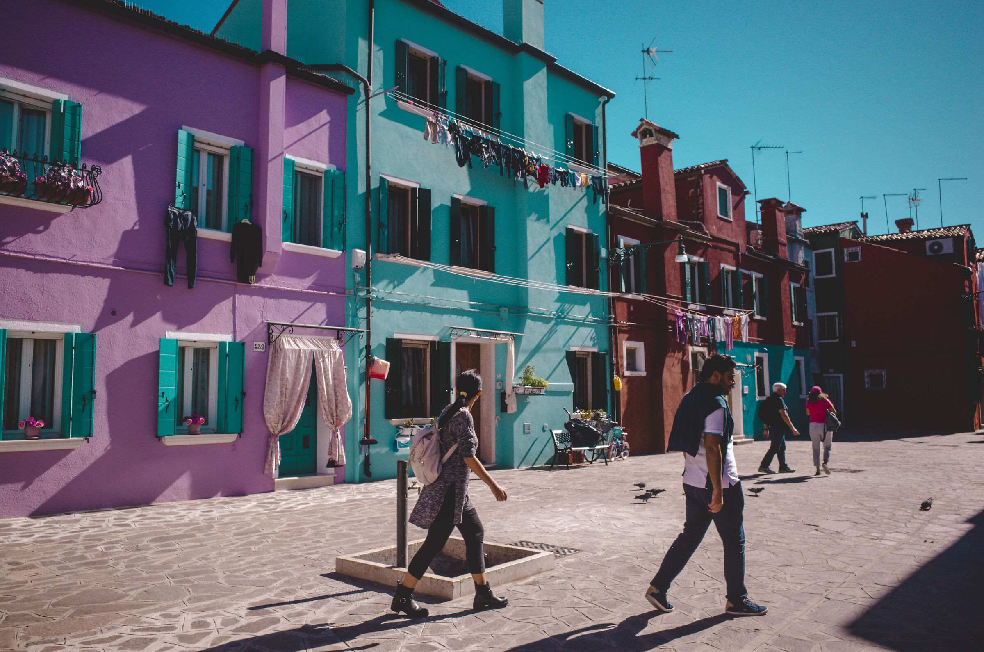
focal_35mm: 28
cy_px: 326
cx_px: 492
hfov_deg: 65.6
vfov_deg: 46.2
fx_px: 764
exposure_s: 1/500
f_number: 8
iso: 200
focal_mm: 18.3
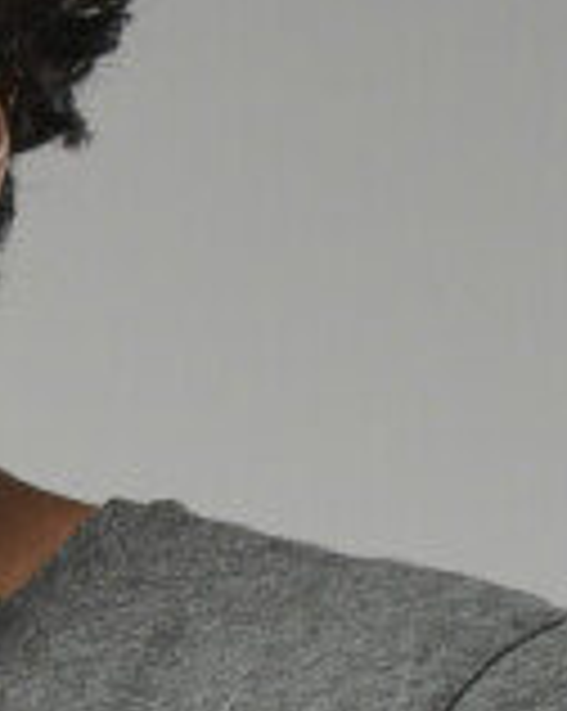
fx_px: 7503
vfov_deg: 5.2
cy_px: 1940
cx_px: -400
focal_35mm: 357
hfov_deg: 4.3
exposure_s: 1/125
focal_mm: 50
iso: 400
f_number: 6.3
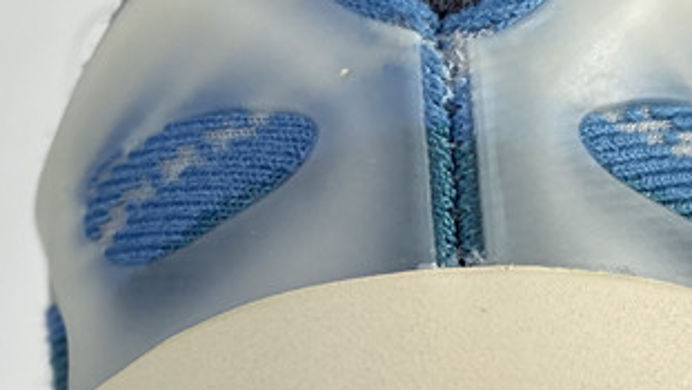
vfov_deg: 13.1
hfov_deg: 23.2
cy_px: 419
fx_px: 1670
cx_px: 189
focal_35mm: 91
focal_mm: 4.25
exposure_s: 1/100
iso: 40
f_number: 1.8
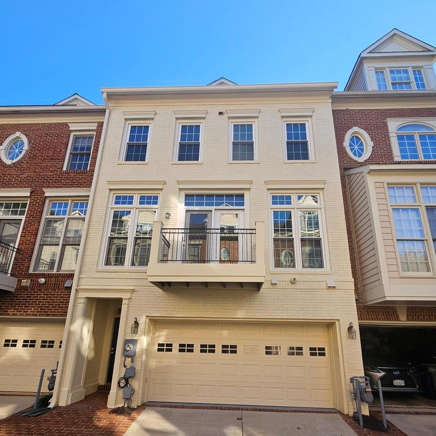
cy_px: 270
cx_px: 221
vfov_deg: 85.9
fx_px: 228
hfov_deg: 87.4
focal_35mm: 16
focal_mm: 2.2
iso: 80
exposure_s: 1/1000
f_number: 2.2
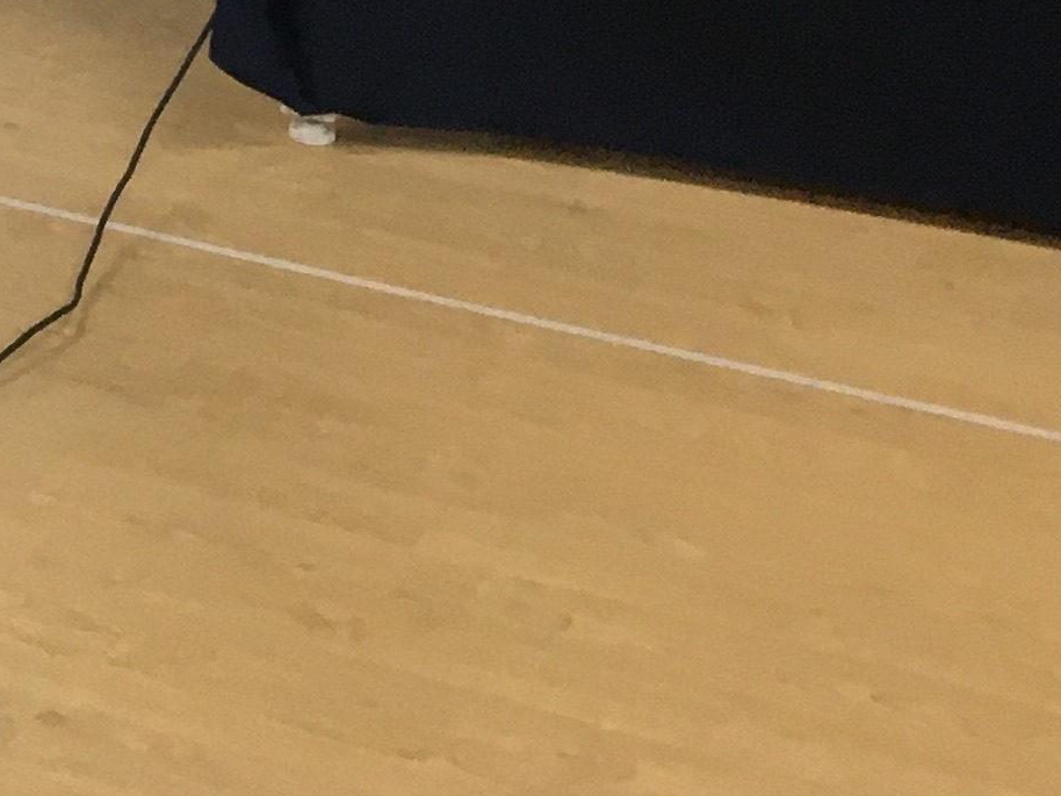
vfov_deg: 10.6
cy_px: -805
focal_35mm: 128
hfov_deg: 14.1
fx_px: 3922
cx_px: -664
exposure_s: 1/30
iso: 32
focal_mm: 4.15
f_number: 2.2
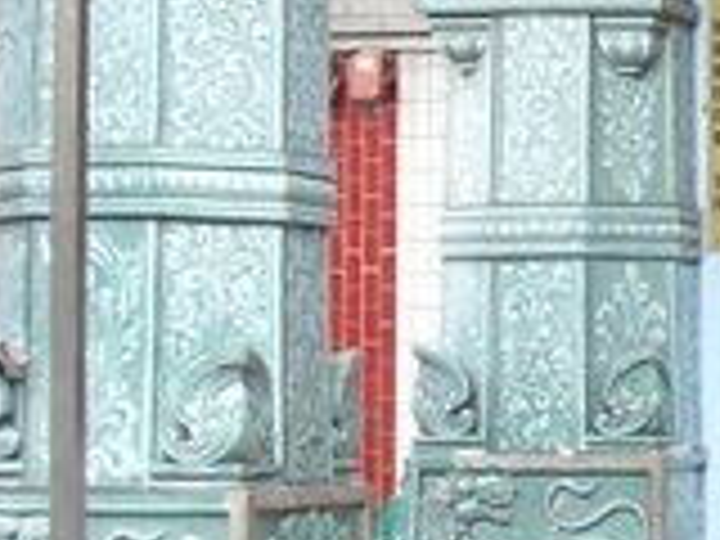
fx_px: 3952
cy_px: 9
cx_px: 1490
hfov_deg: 9.6
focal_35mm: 190
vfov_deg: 7.8
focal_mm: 6.2
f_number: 2.8
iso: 100
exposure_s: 1/160
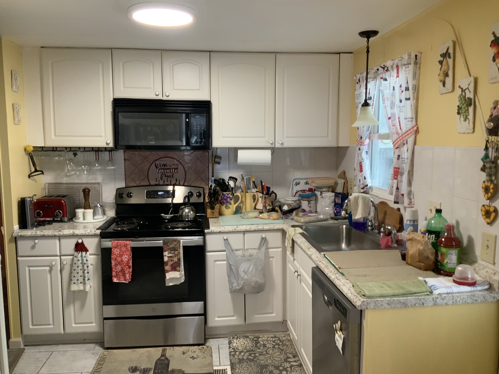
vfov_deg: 48.2
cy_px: 187
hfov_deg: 61.7
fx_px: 418
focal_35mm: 29
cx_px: 250
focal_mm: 3
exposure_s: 1/60
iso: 125
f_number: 1.8
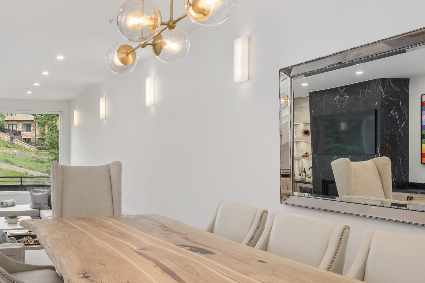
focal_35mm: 37
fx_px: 437
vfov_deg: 36.0
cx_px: 82
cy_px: 148
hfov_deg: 48.8
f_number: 7.1
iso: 640
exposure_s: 1/15
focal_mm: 19
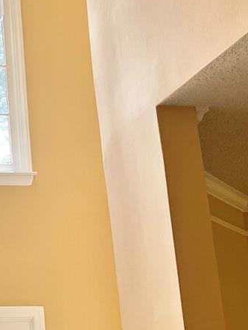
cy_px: 169
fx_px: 860
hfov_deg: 15.0
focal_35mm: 90
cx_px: -145
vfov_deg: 21.8
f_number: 1.5
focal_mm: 5.7
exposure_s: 1/748
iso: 50
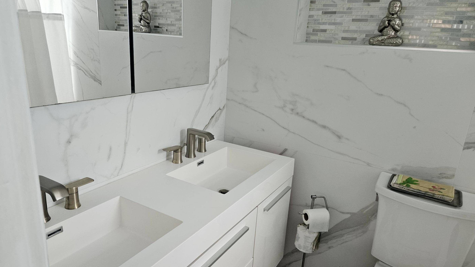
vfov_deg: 44.4
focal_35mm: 26
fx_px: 327
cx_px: 234
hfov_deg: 71.9
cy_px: 142
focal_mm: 5.4
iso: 400
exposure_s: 1/240
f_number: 1.8
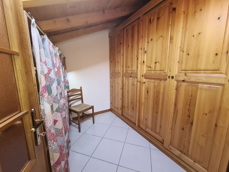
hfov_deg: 106.2
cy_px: 86
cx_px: 114
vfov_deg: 89.9
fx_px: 86
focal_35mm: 13
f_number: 2.2
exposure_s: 1/50
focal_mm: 2.2
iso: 250
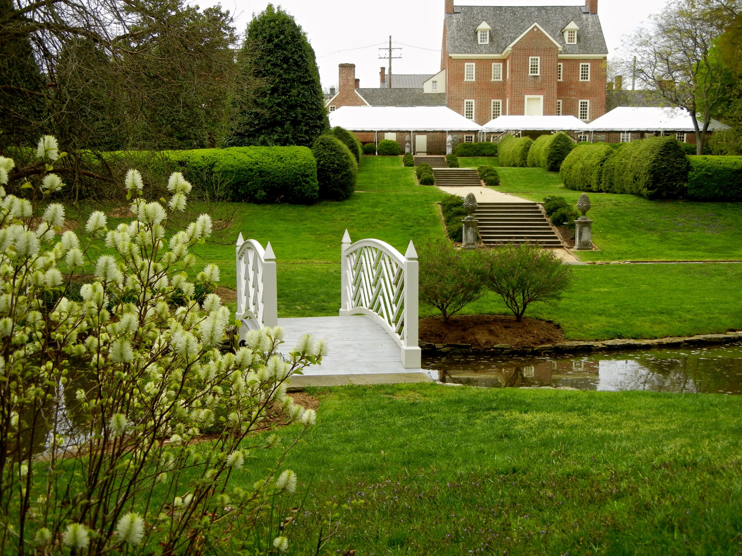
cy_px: 278
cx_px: 371
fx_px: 965
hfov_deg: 42.1
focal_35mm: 45
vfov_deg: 32.2
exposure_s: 1/668
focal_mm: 8.1
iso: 160
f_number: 3.8
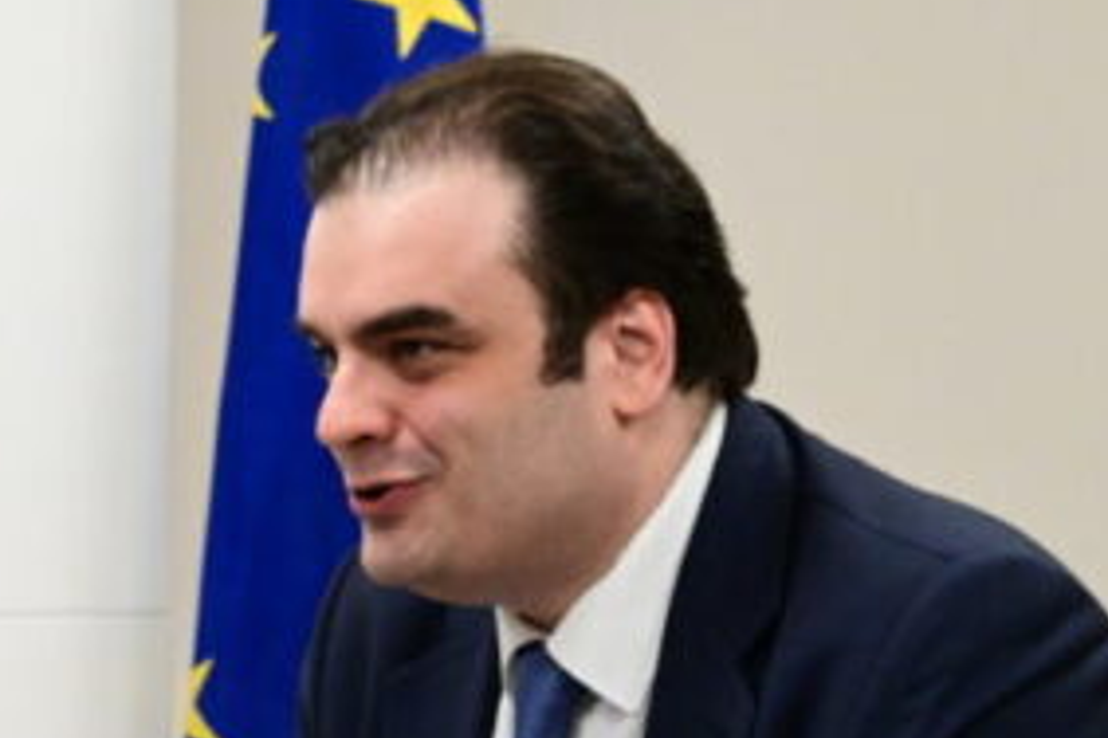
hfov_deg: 7.2
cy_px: 440
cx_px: -314
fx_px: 8709
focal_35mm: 283
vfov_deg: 4.9
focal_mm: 104
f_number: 6.3
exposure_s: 1/400
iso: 8000
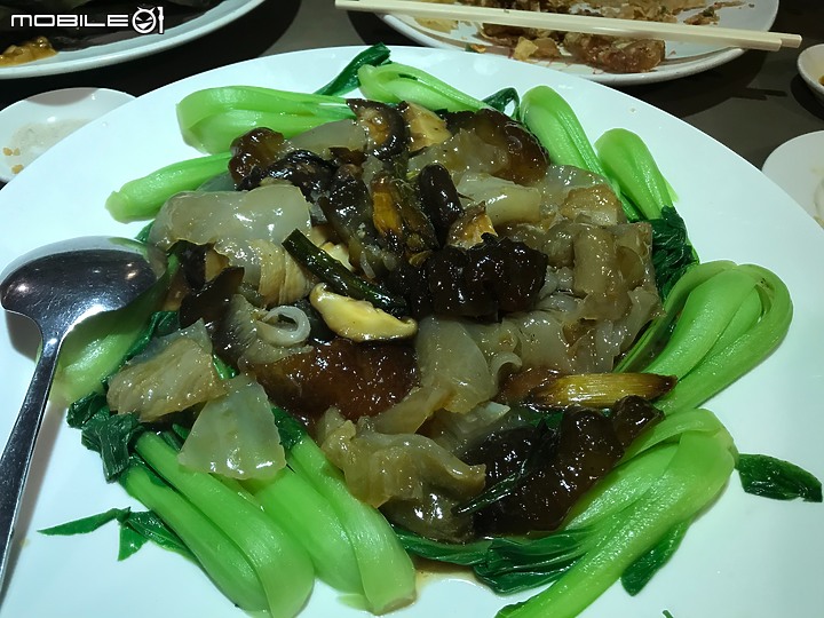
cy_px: 309
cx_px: 412
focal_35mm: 28
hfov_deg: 63.4
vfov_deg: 49.7
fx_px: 667
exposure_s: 1/30
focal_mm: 3.99
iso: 40
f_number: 1.8
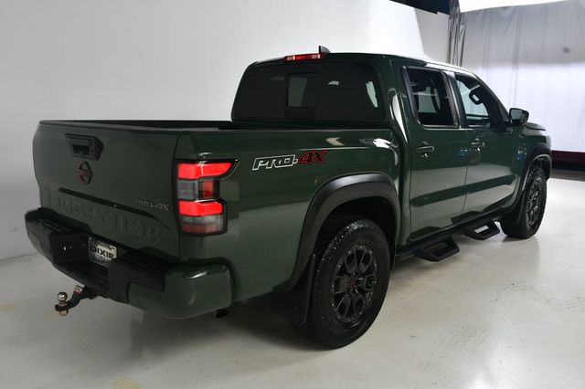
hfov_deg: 62.0
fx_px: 487
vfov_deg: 43.6
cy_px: 194
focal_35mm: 30
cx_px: 292
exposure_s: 1/160
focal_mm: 20
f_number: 11
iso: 100
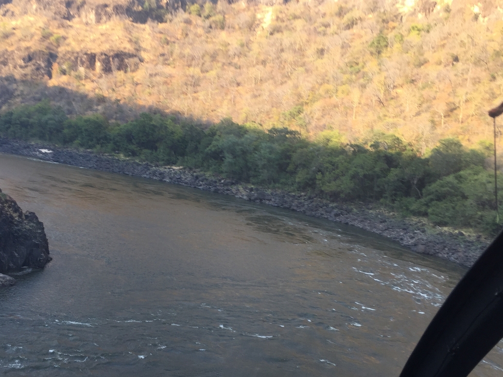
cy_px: 230
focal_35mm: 38
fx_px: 552
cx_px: 220
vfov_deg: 37.6
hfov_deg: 48.9
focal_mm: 4.15
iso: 32
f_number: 2.2
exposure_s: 1/234
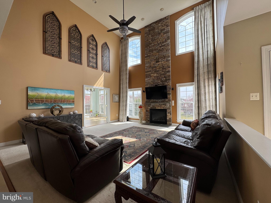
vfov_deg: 85.7
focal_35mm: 14
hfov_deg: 102.1
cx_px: 136
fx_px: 110
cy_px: 102
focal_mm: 2.22
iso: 40
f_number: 2.2
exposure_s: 1/296
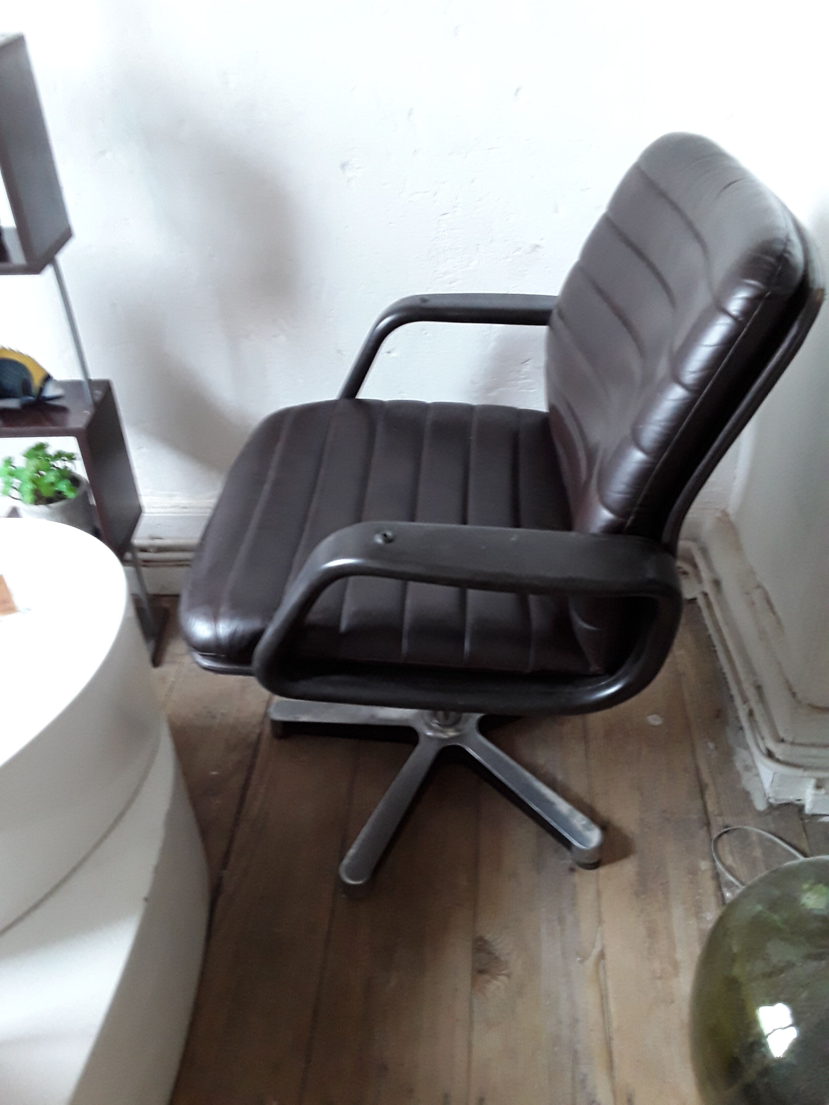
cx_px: 414
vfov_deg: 65.3
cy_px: 552
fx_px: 862
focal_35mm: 27
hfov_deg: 51.4
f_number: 1.9
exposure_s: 1/17
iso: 200
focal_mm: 2.91
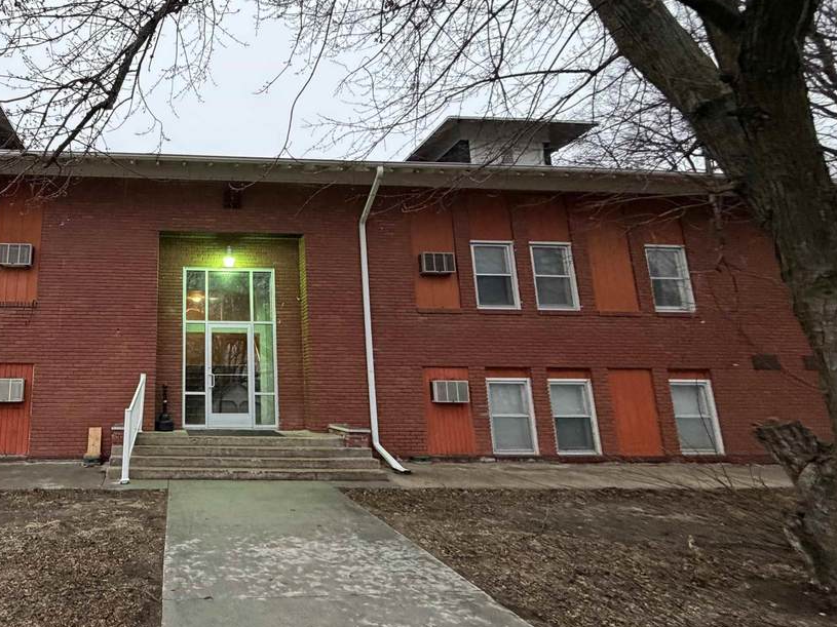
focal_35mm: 22
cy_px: 287
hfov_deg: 71.0
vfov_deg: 61.0
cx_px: 205
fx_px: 532
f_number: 2.2
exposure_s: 1/60
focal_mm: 2.22
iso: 320
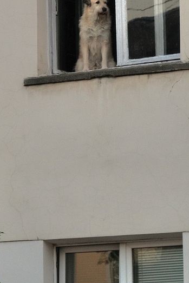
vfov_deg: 9.3
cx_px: 6
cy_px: 133
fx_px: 1747
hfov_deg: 6.2
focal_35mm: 222
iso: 800
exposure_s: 1/420
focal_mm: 55
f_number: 4
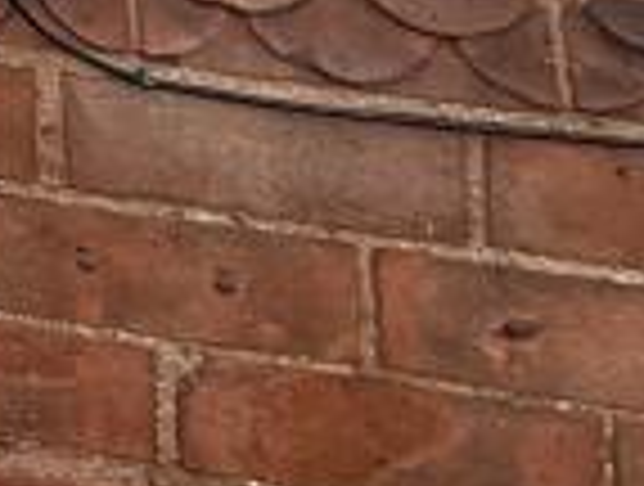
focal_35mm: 100
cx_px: -1220
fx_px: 1865
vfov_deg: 10.5
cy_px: -976
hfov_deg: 11.8
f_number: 2.2
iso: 50
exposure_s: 1/307
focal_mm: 2.22
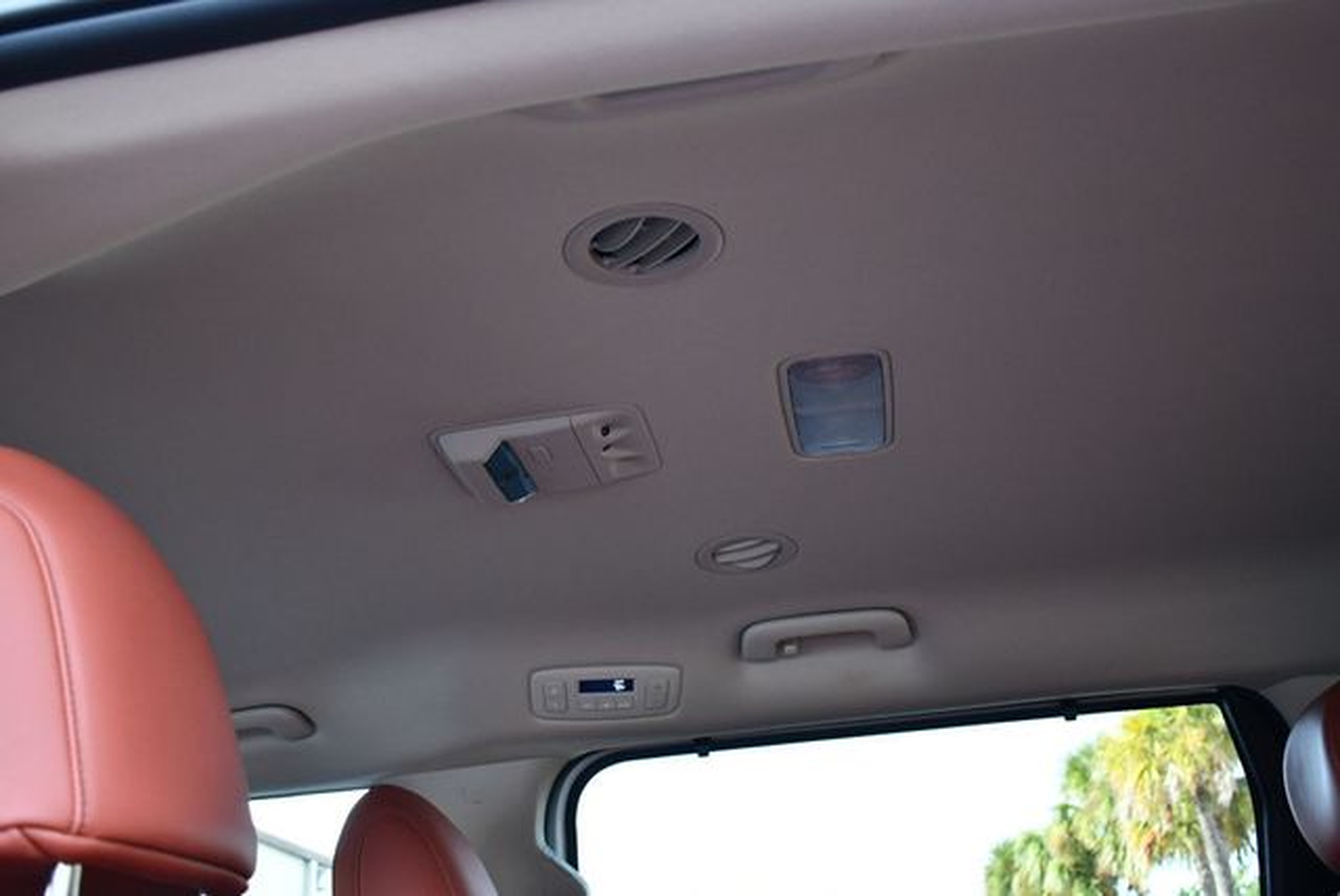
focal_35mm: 36
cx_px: 670
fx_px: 1341
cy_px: 448
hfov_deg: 53.1
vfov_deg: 36.9
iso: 720
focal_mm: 18
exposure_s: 1/250
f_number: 3.5
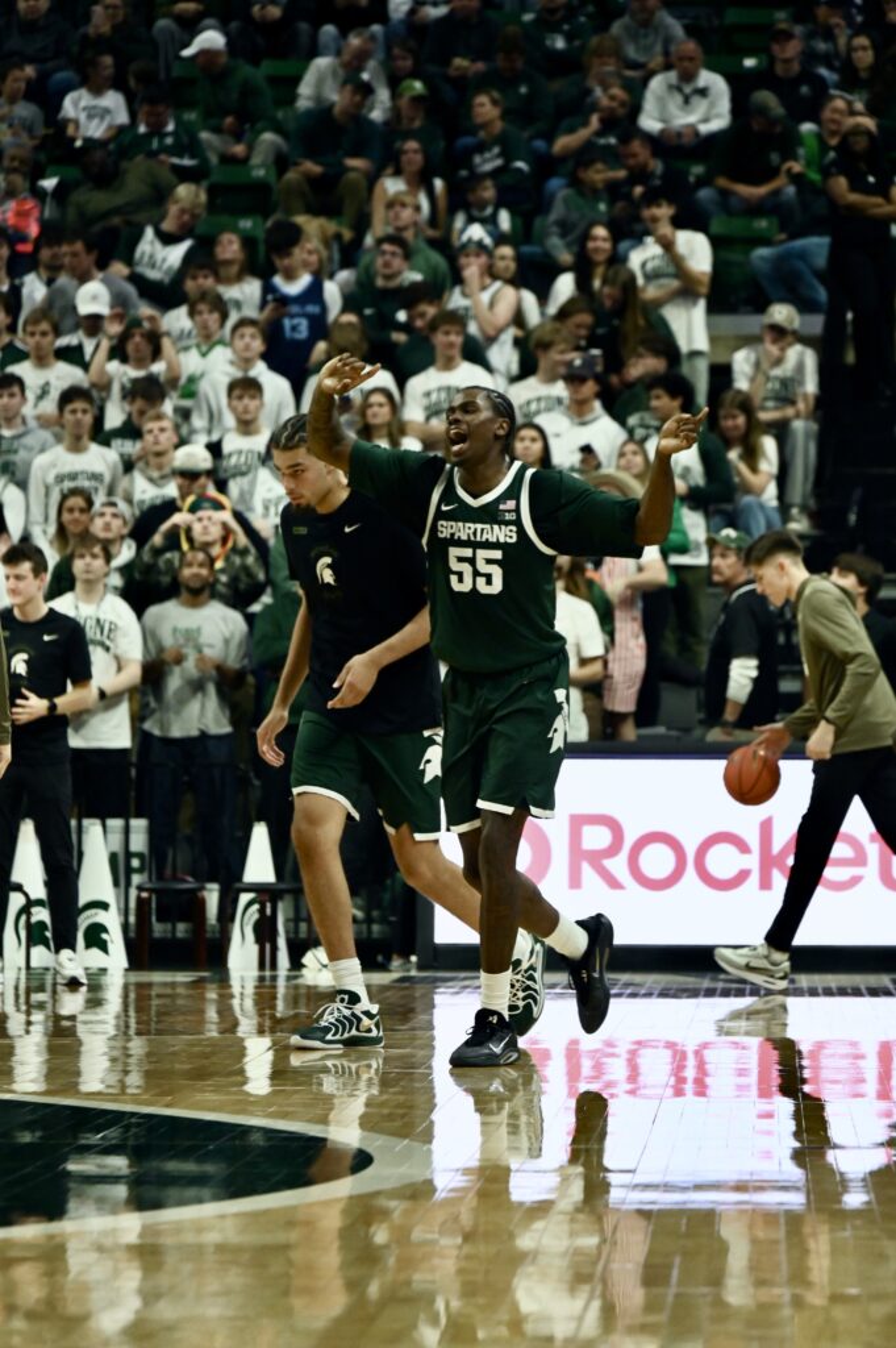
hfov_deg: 6.9
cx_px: 448
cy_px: 674
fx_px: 7479
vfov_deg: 10.3
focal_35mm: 200
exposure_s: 1/800
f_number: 6.3
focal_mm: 200
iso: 6400
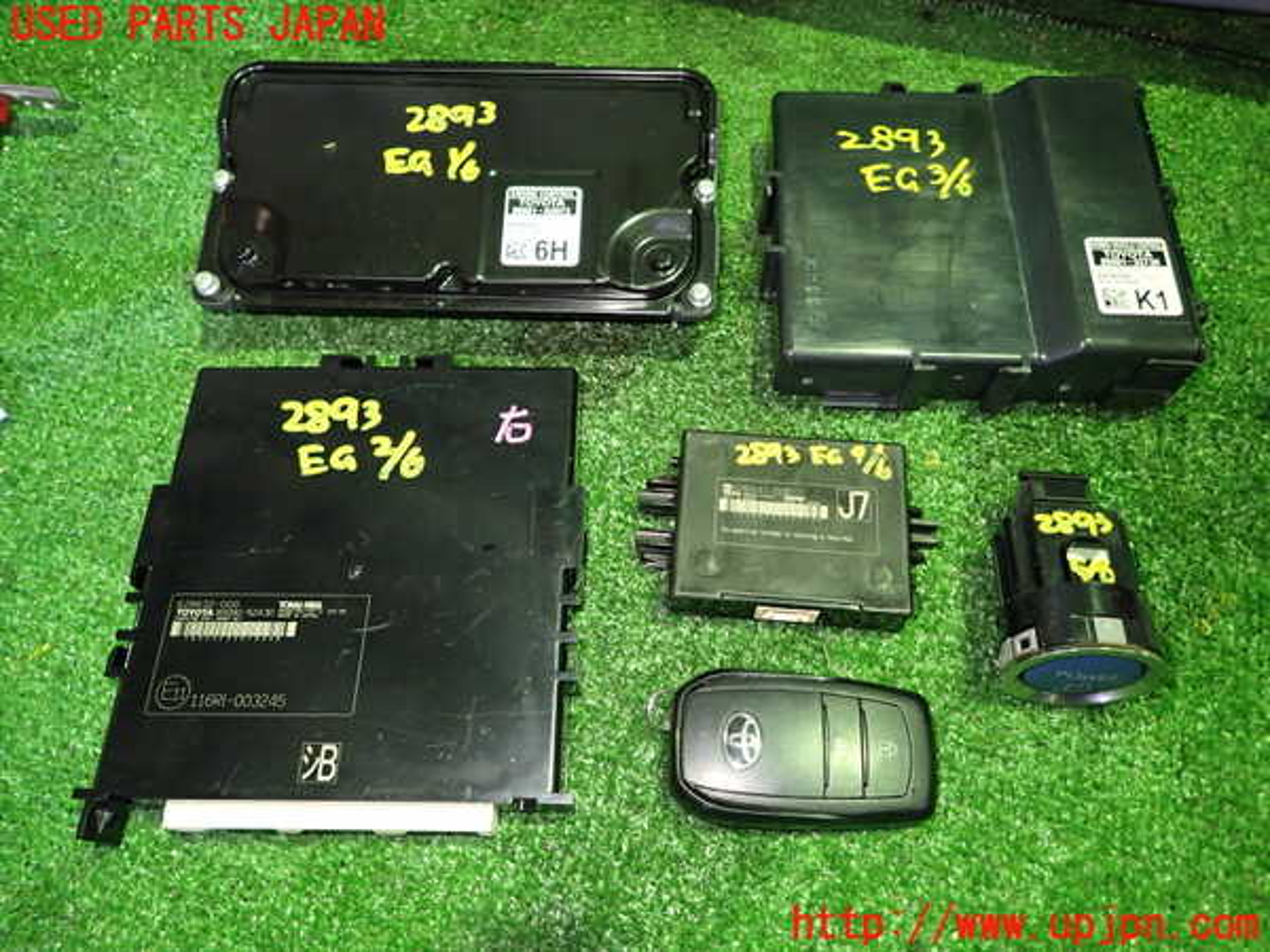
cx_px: 635
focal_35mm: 25
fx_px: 917
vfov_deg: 54.9
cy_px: 476
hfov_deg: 69.4
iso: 640
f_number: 2
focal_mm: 4.5
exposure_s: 1/30
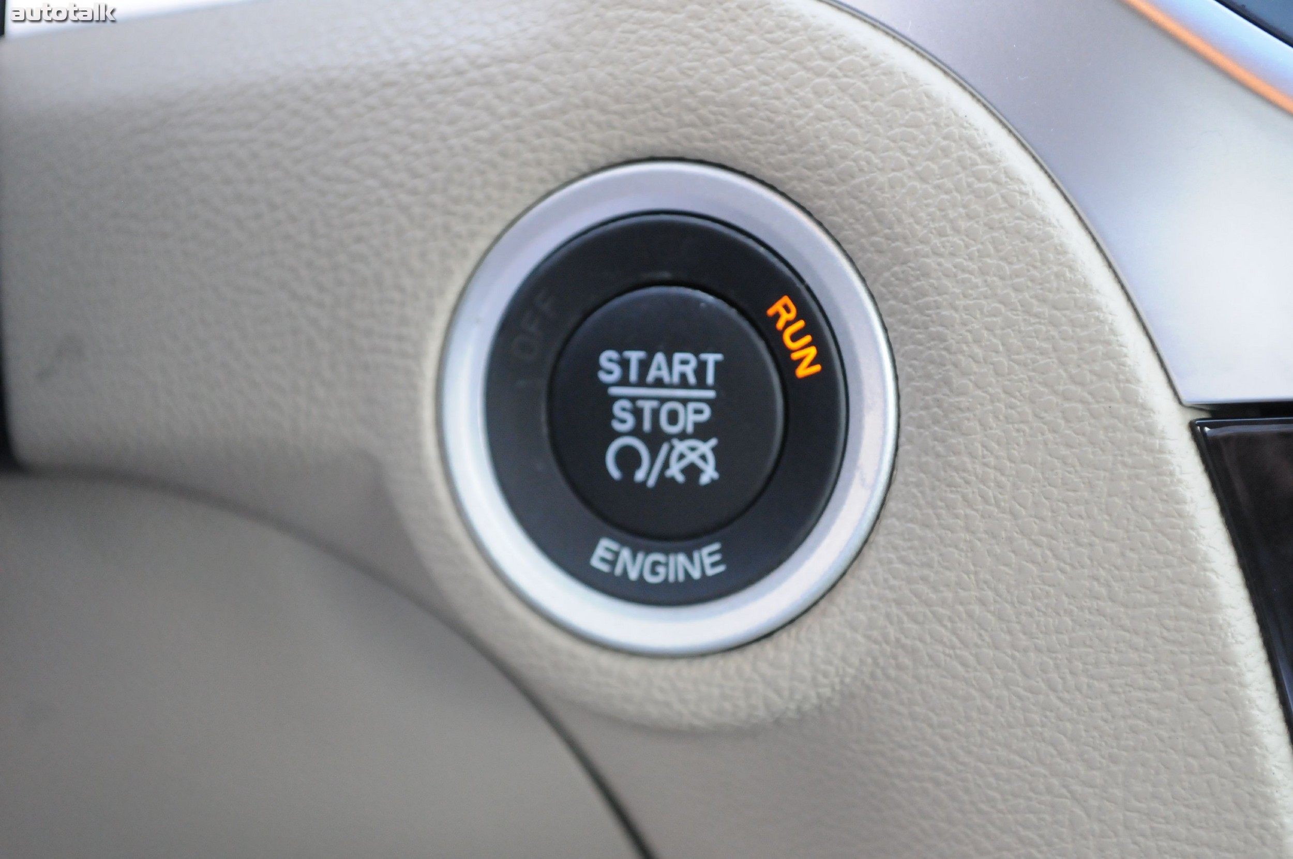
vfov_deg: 16.5
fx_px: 2960
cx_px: 646
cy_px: 430
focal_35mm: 82
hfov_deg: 24.6
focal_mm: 55
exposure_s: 1/50
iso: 2000
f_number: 5.6
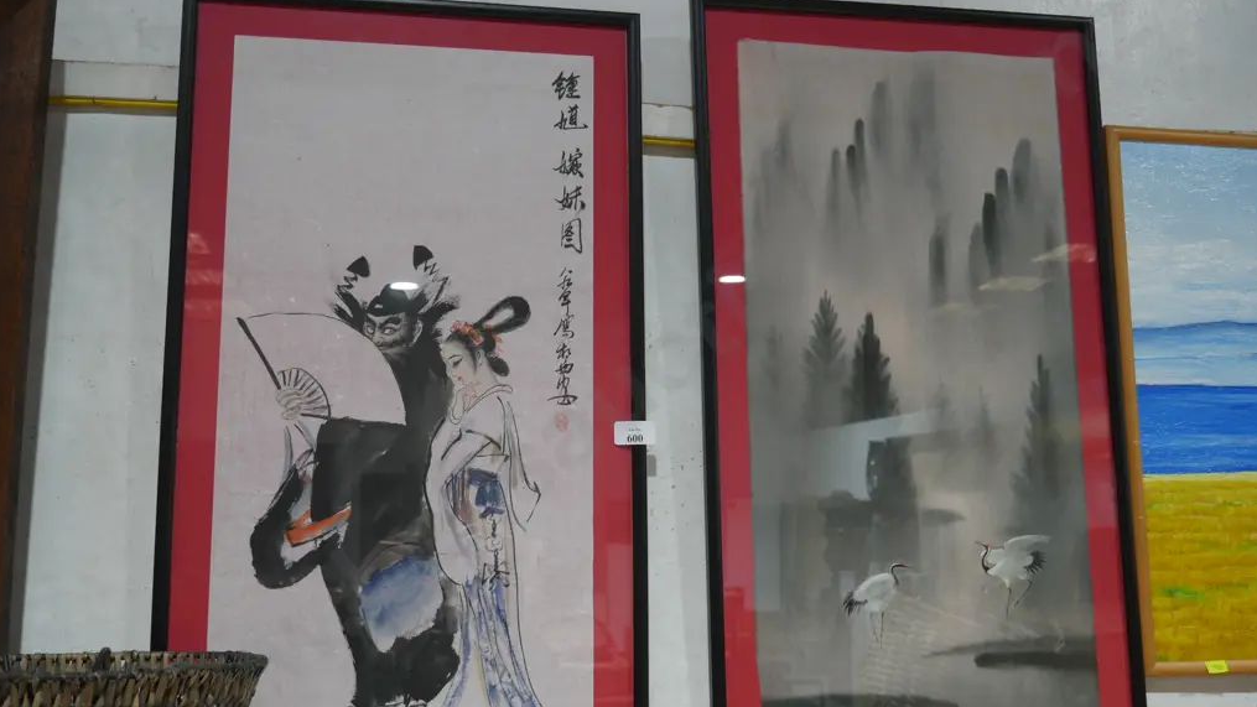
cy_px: 392
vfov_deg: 35.6
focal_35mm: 33
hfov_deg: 59.5
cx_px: 630
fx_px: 1100
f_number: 3.6
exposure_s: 1/60
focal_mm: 15
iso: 320
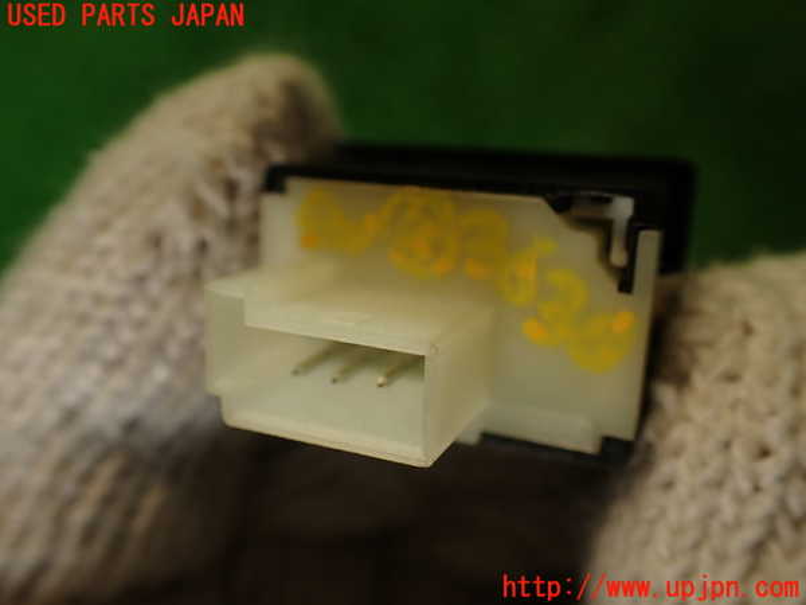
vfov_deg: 44.2
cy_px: 302
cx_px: 403
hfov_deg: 56.8
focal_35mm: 32
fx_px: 745
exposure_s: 1/60
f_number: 2.4
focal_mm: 5.79
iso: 125
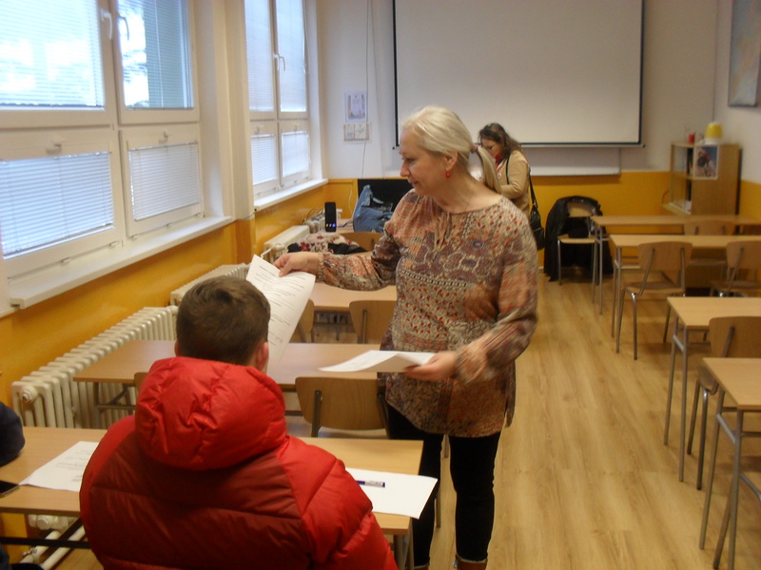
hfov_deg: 52.6
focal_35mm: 35
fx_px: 769
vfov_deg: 40.7
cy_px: 285
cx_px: 380
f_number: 3.2
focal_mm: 6.3
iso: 200
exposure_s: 1/30
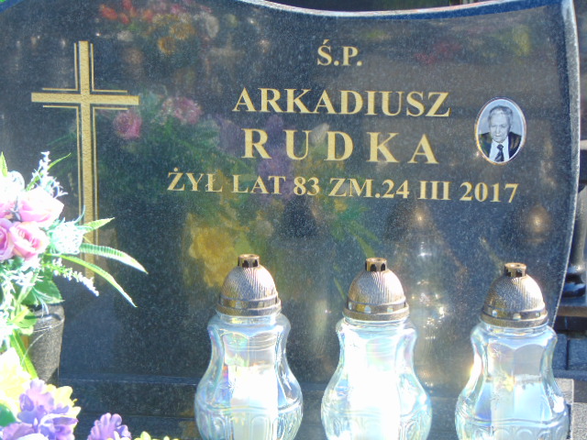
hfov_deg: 18.2
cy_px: 220
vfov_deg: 13.7
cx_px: 294
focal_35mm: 108
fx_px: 1831
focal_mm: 19.4
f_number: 3.9
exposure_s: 1/125
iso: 80
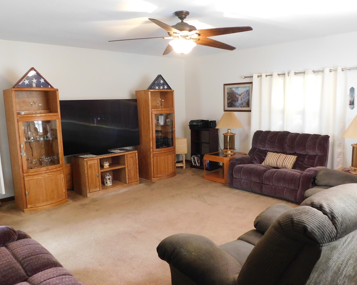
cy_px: 147
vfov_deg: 51.5
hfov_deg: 62.2
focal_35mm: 28
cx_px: 181
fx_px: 296
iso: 400
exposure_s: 1/8
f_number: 3
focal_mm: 4
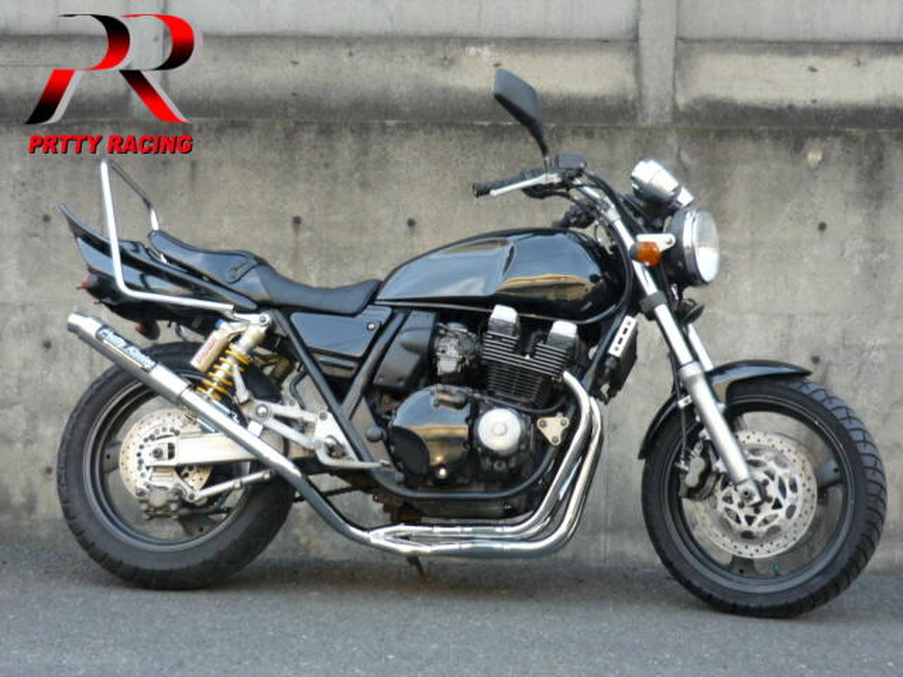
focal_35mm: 49
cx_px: 452
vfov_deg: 29.7
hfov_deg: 38.9
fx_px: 1278
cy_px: 338
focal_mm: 5.5
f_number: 2.8
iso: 100
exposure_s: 1/60
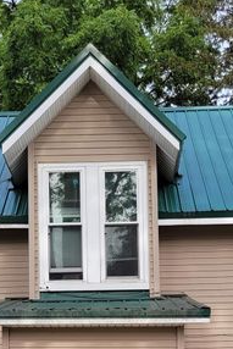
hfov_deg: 21.6
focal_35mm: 63
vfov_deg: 28.8
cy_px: 385
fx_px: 611
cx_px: 93
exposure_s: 1/781
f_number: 1.8
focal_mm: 5.4
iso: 40
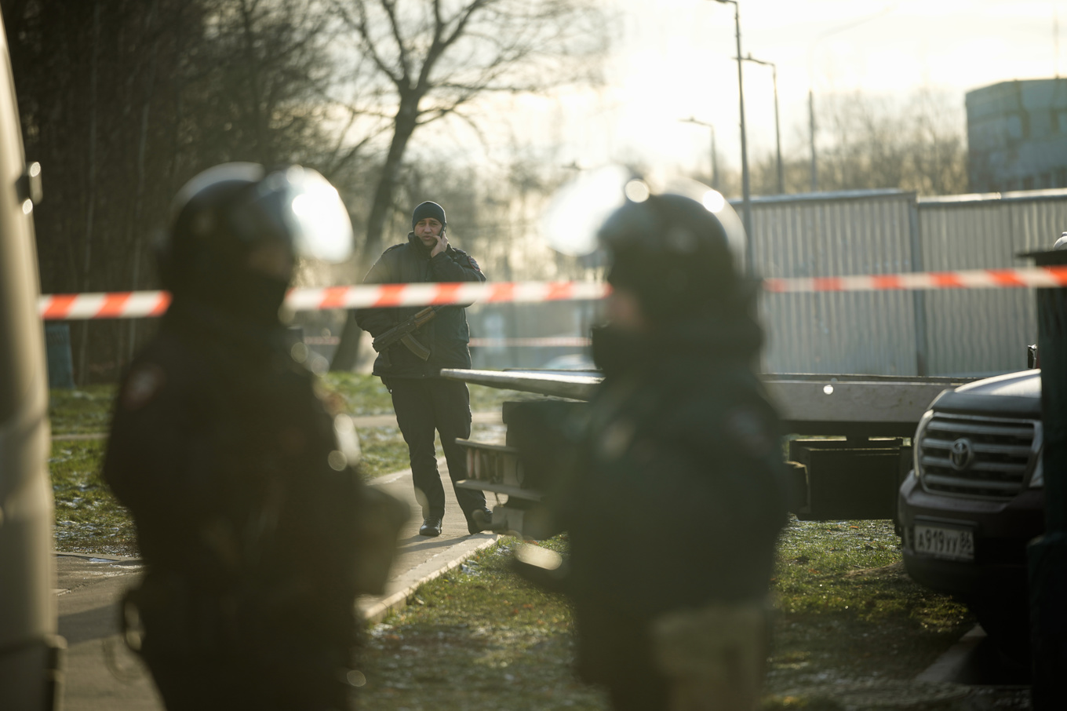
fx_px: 5926
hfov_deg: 10.3
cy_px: 356
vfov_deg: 6.9
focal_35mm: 200
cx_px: 534
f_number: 2.8
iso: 125
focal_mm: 200
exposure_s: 1/640
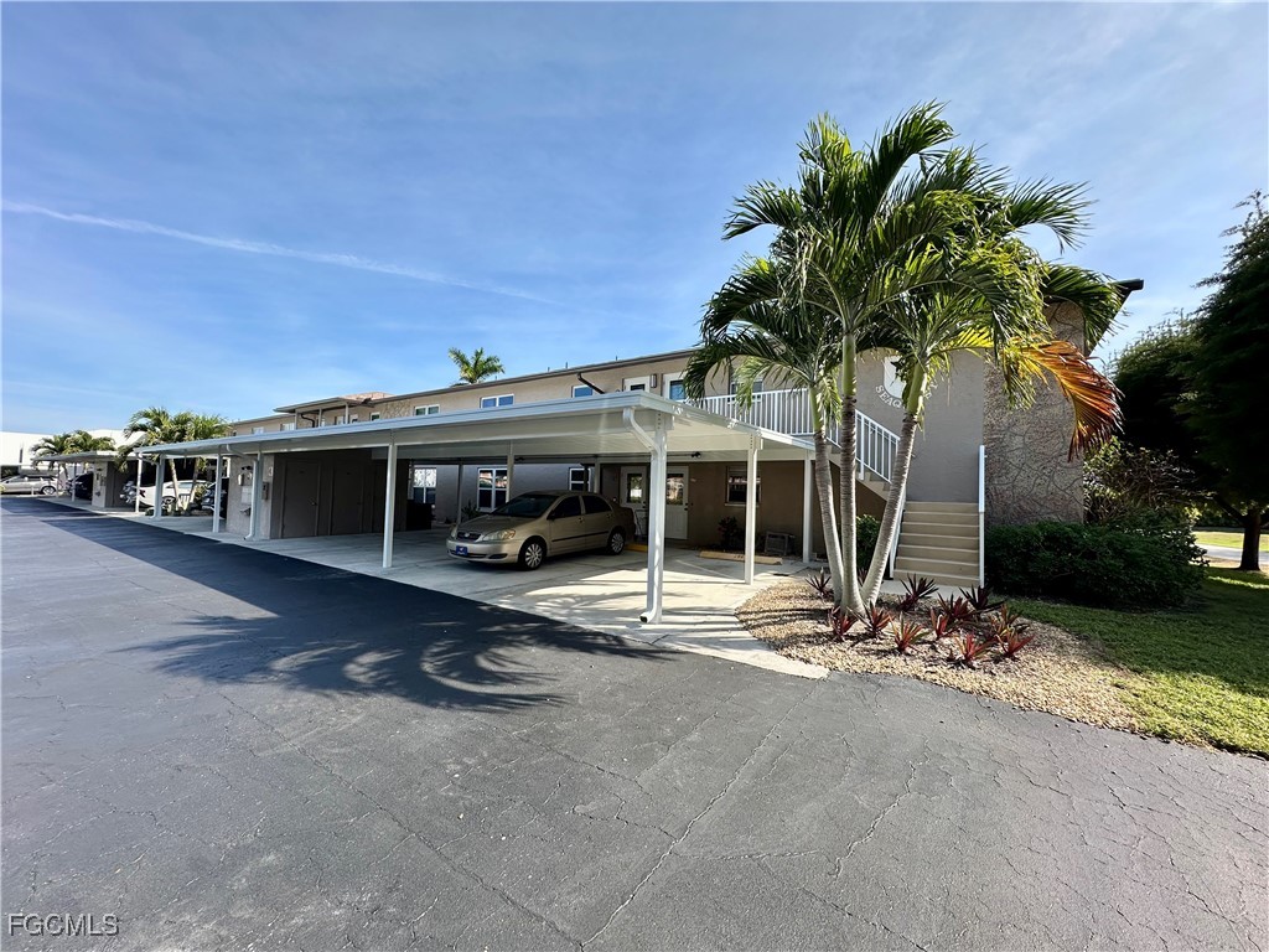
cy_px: 476
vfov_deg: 85.7
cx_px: 634
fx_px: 513
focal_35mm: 14
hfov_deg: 102.1
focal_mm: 2.22
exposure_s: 1/1103
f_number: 2.2
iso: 50
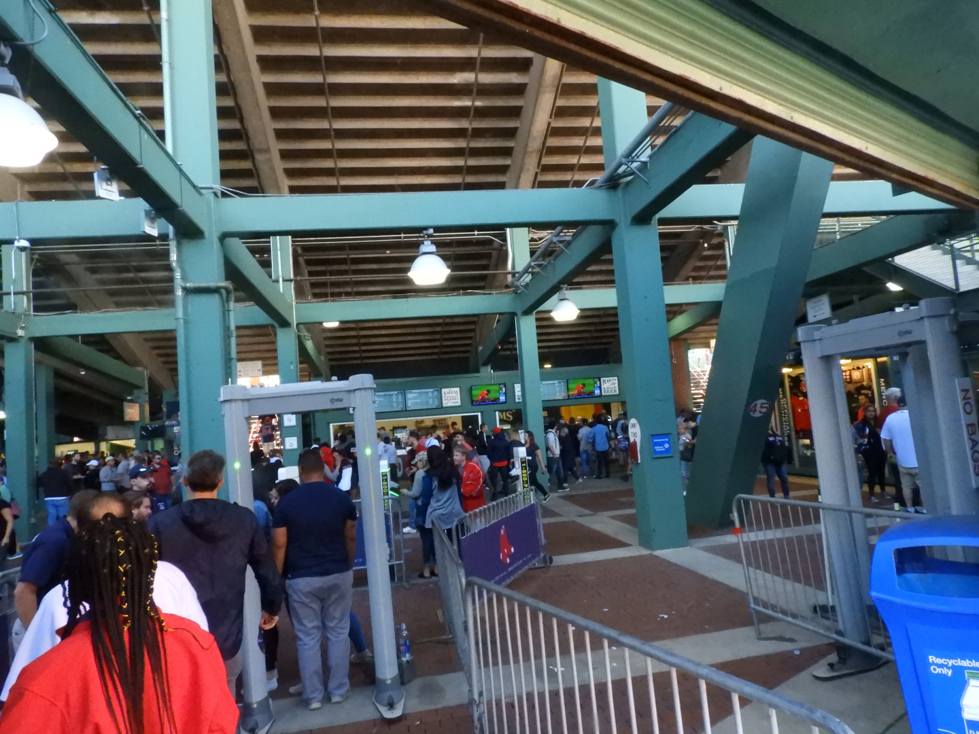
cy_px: 367
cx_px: 490
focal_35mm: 24
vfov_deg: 56.8
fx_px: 679
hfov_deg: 71.6
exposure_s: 1/100
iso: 1600
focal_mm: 4.3
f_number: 7.6
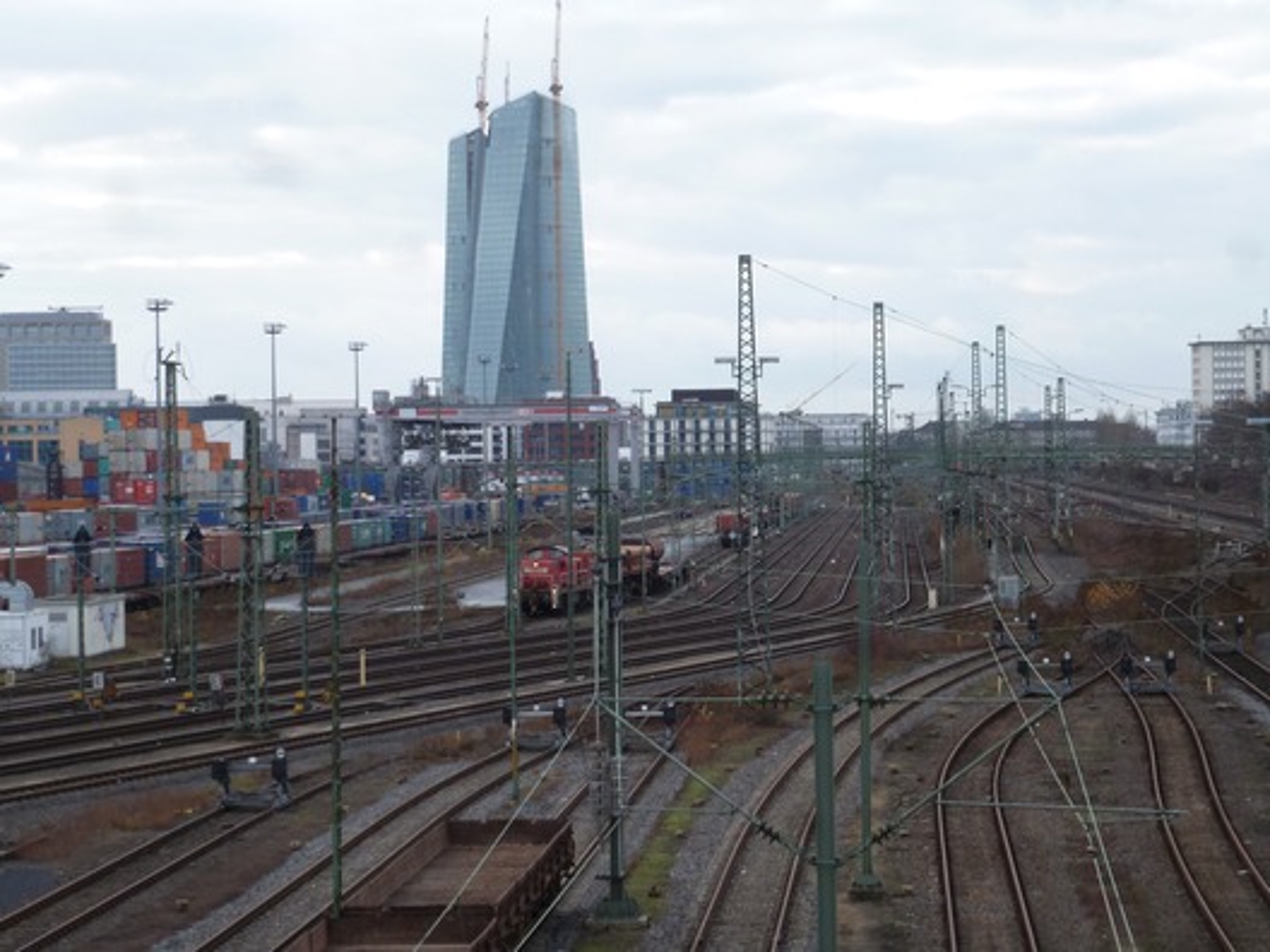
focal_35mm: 131
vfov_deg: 11.3
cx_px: 635
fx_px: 4806
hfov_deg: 15.1
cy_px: 476
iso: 100
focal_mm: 23.4
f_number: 5.2
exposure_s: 1/80
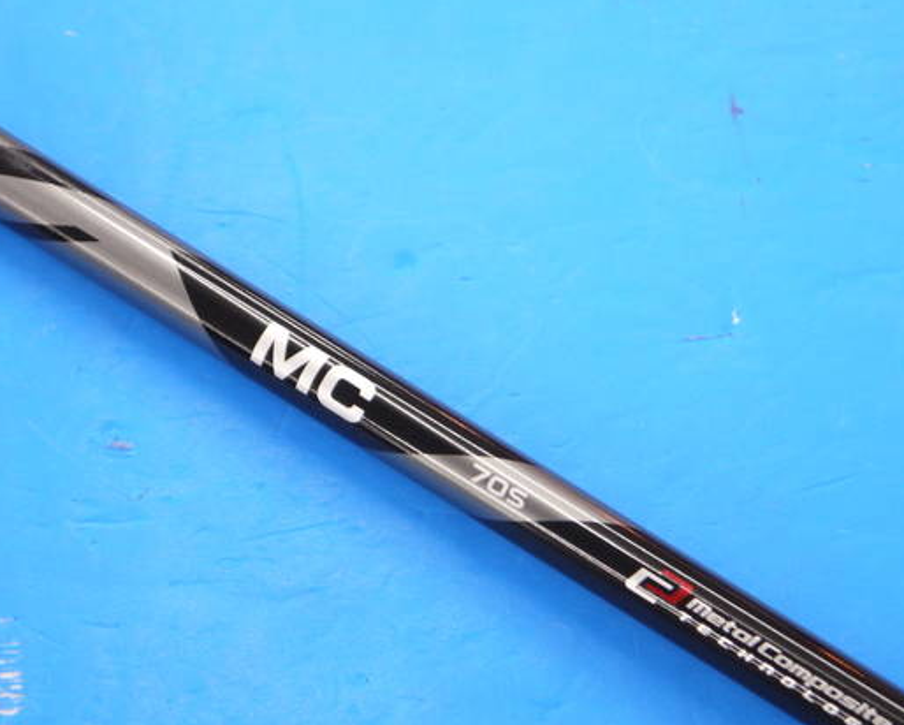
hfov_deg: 18.8
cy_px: 389
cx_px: 450
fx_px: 2731
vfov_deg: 15.1
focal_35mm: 102
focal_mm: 42
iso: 640
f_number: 5.6
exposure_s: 1/80
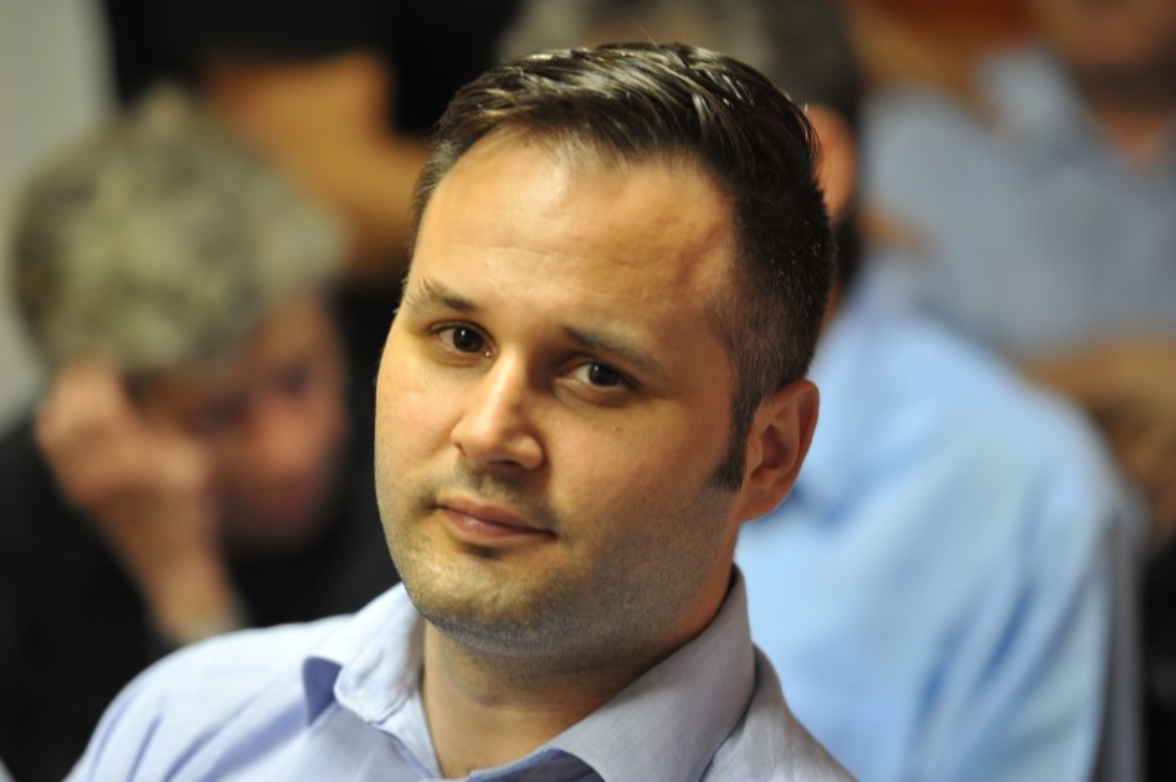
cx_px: 588
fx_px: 5712
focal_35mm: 175
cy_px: 391
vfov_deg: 7.8
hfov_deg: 11.8
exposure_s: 1/25
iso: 640
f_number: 2.8
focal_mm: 175
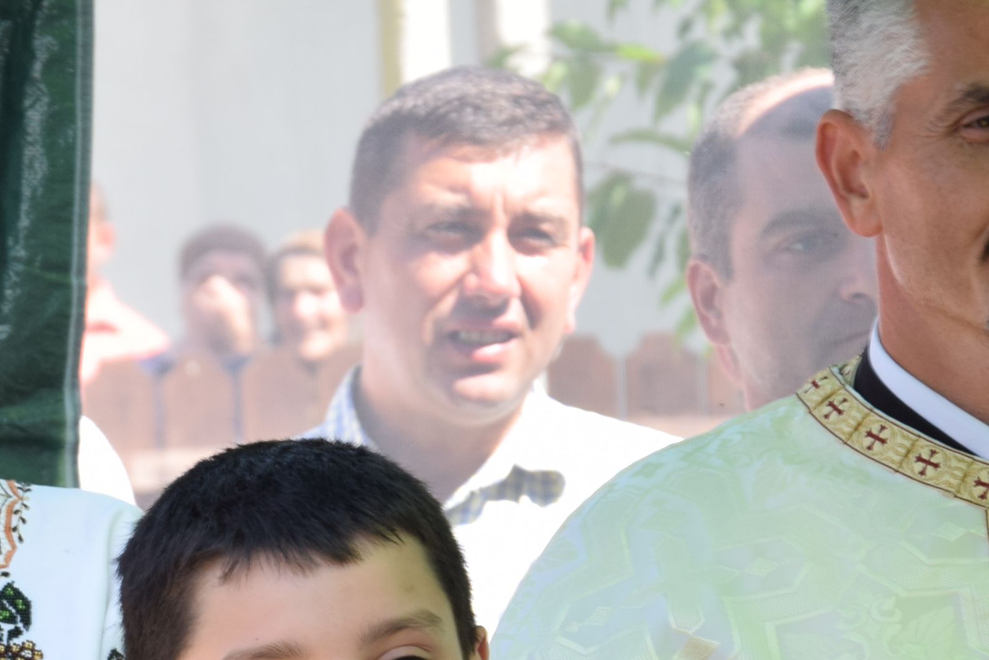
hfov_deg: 6.9
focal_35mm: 298
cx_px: -36
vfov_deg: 4.6
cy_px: 795
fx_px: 8188
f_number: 5.3
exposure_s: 1/200
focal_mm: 70
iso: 200
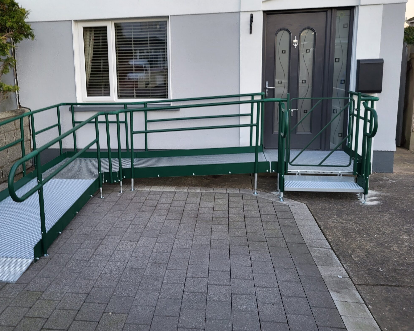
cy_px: 134
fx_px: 404
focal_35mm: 33
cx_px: 156
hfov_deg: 53.6
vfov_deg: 44.3
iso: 100
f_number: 1.8
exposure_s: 1/100
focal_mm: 5.4
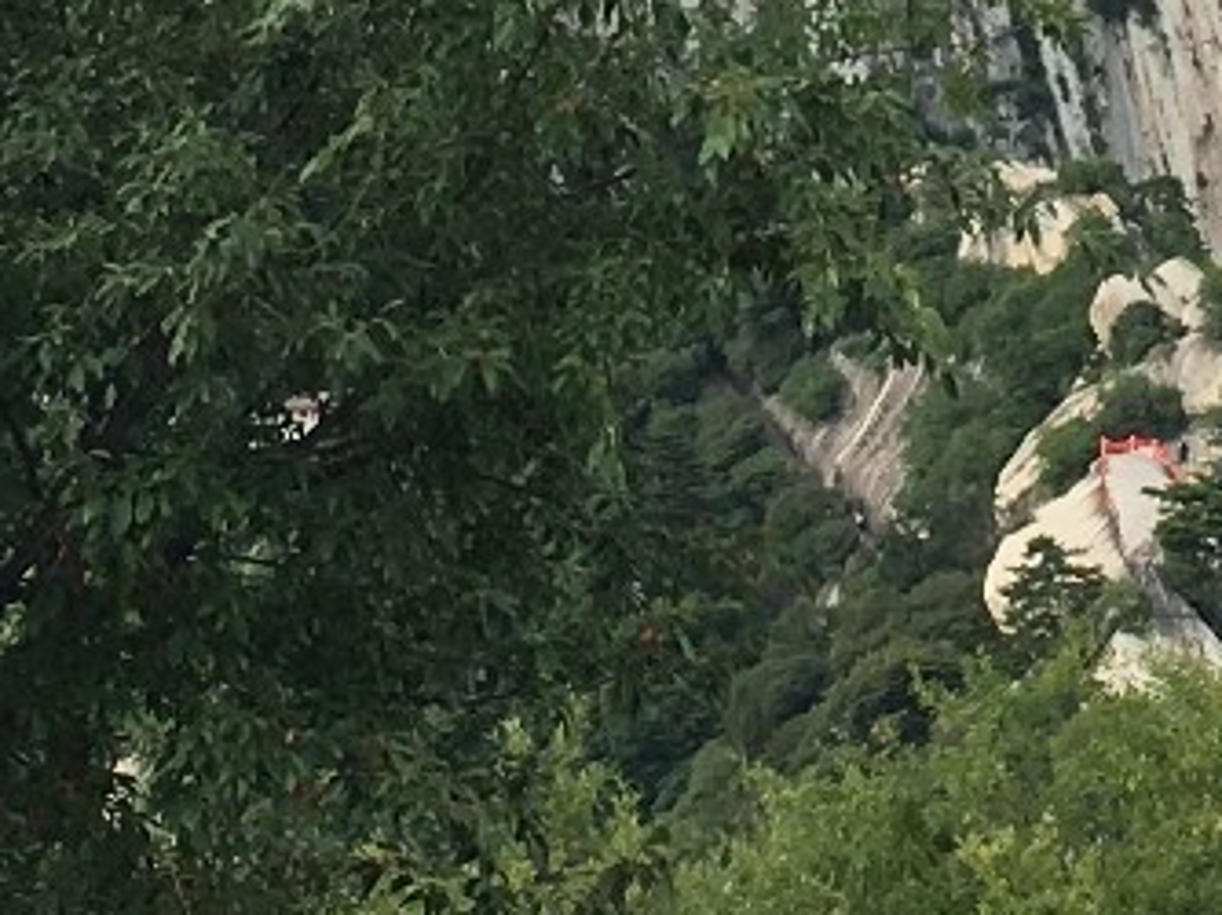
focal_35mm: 178
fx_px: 6279
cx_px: 1050
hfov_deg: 11.1
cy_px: -81
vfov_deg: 8.3
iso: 25
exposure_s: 1/496
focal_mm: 4.15
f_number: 2.2
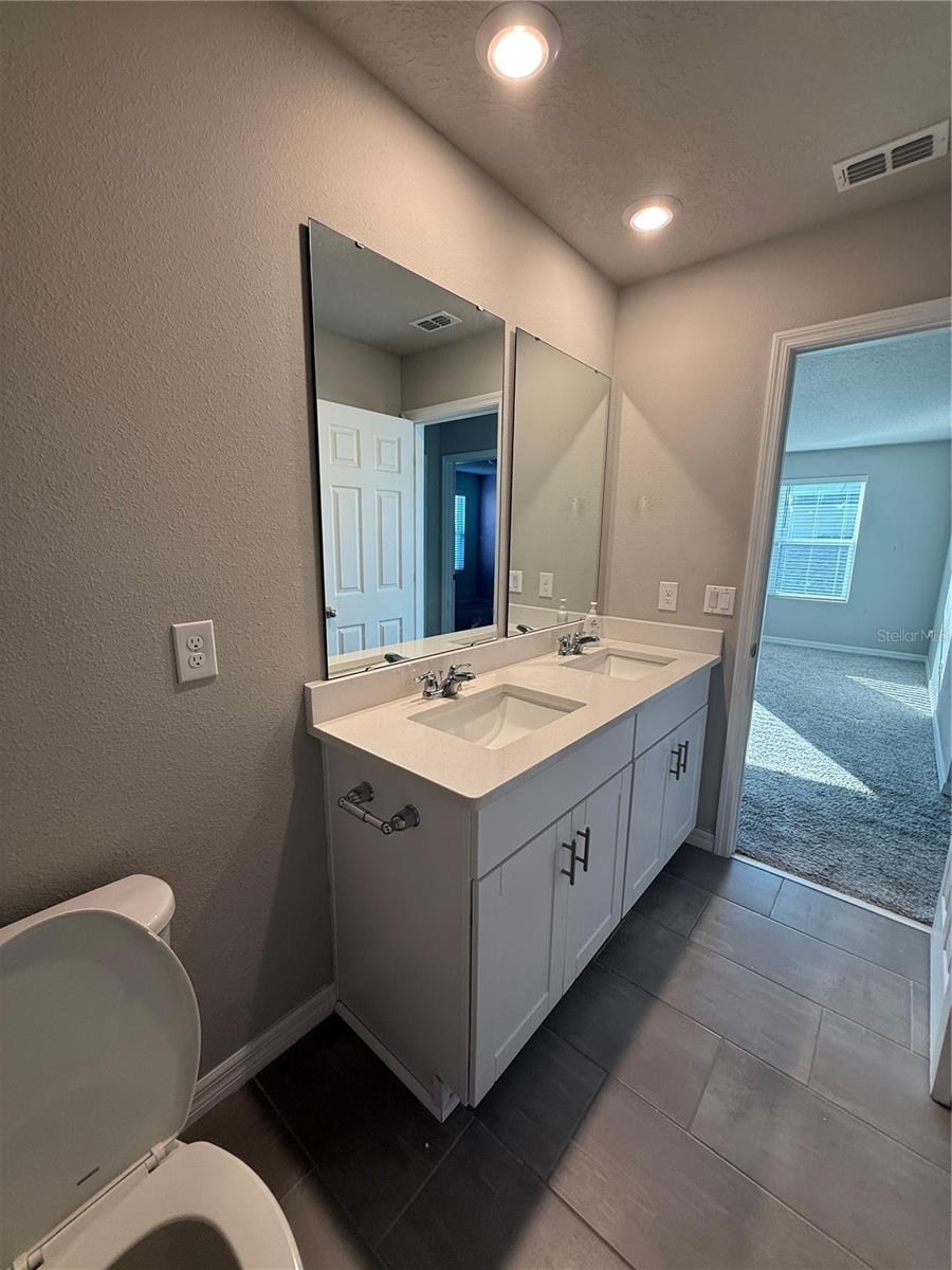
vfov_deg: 102.1
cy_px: 635
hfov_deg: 85.7
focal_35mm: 14
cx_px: 476
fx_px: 513
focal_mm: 2.22
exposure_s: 1/120
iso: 160
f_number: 2.2
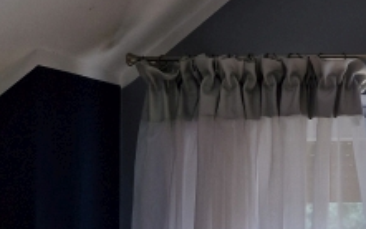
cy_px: 165
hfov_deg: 19.9
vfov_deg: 13.9
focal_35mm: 94
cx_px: 502
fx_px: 937
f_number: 1.8
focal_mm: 6.4
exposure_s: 1/180
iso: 50
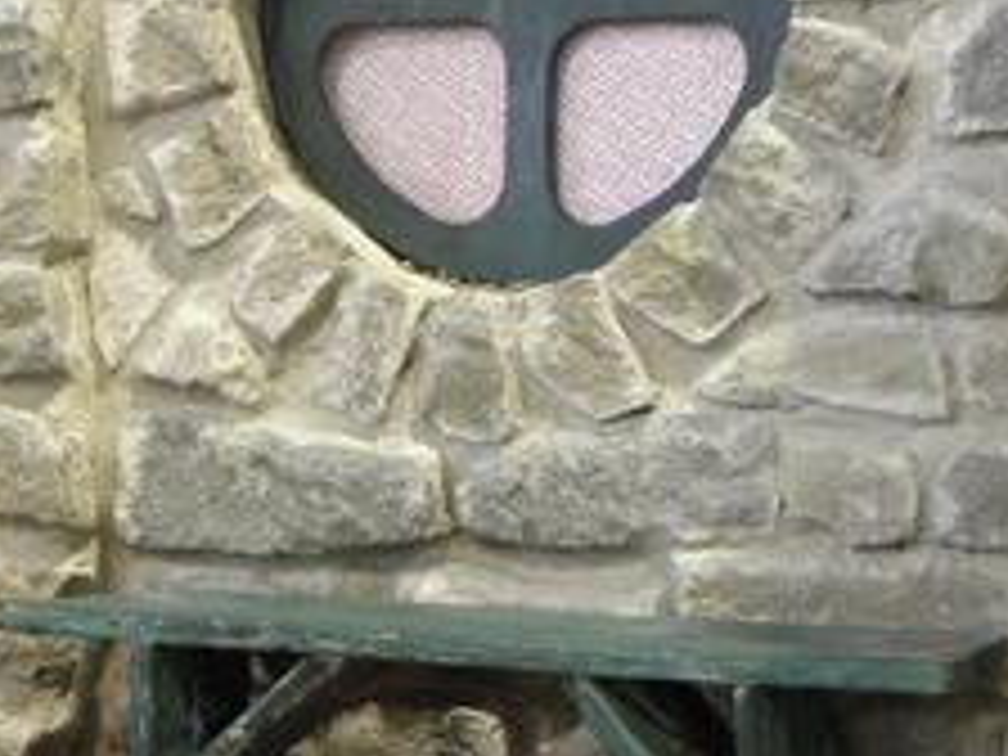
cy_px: 338
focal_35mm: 117
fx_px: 3407
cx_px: 162
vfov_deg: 12.7
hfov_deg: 16.7
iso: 320
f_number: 3.3
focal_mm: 7.31
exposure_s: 1/10
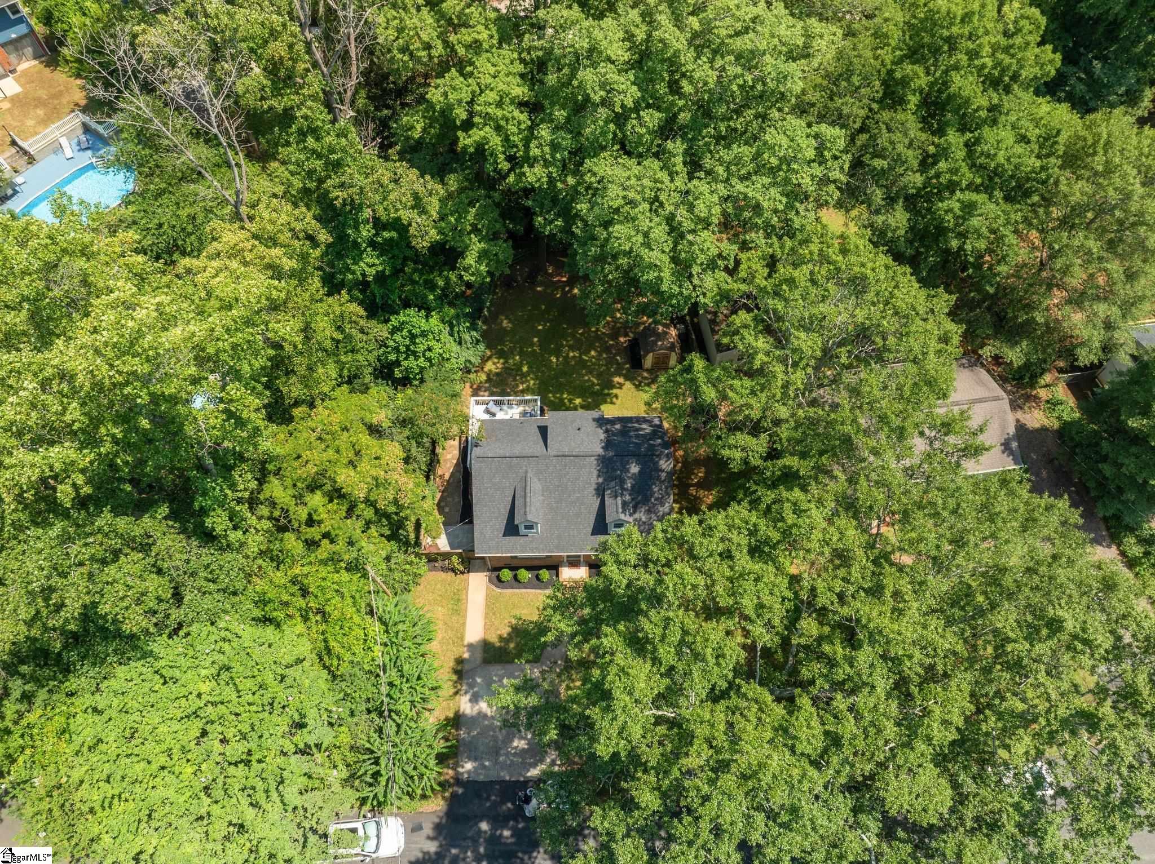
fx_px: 800
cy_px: 432
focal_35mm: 24
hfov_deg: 71.6
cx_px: 578
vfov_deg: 56.8
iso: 100
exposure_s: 1/50
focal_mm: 12.29
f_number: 4.5
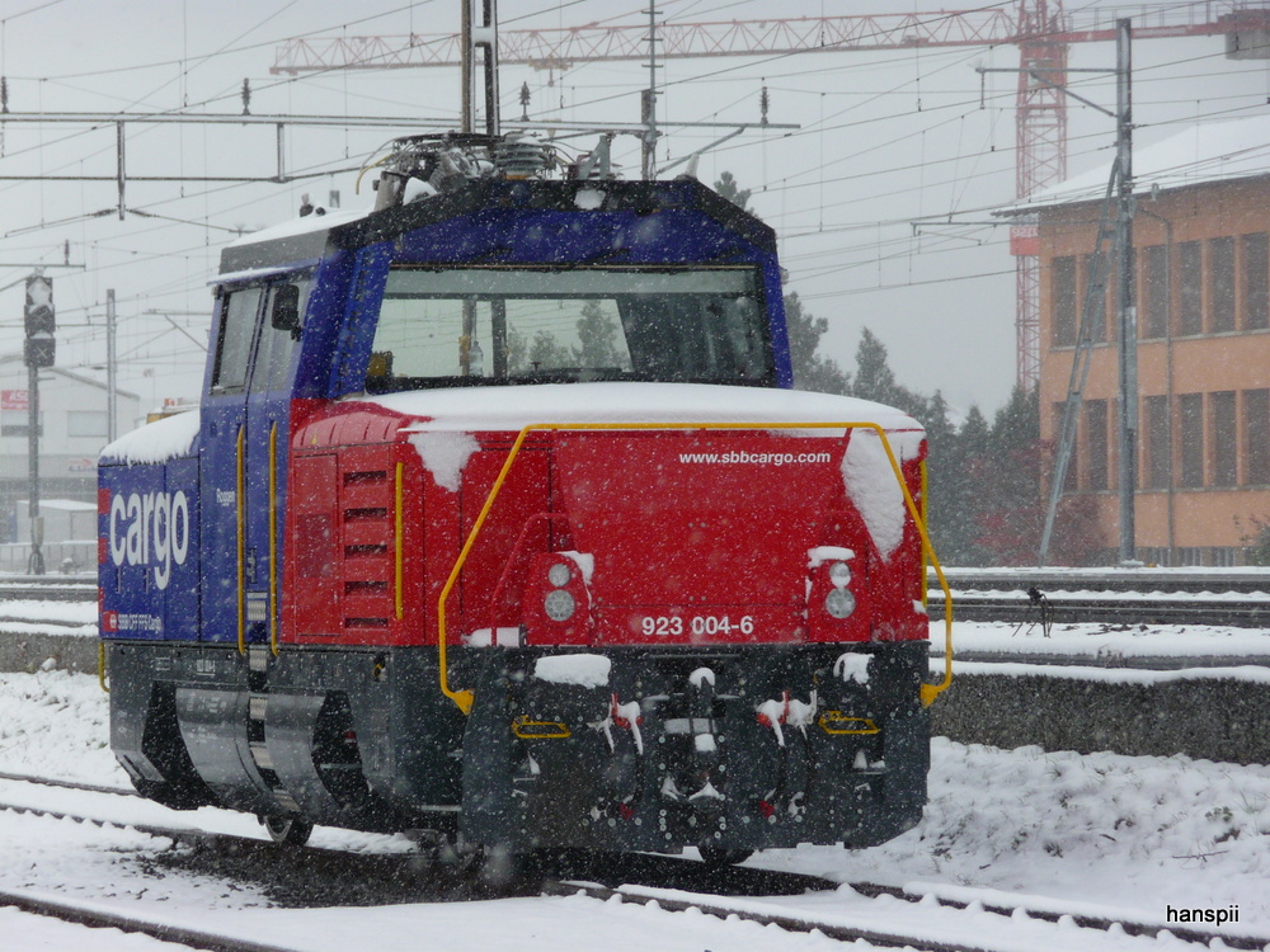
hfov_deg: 9.9
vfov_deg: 7.5
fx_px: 7301
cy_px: 476
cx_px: 635
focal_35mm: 199
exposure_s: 1/1000
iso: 100
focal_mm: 34.2
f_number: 4.8
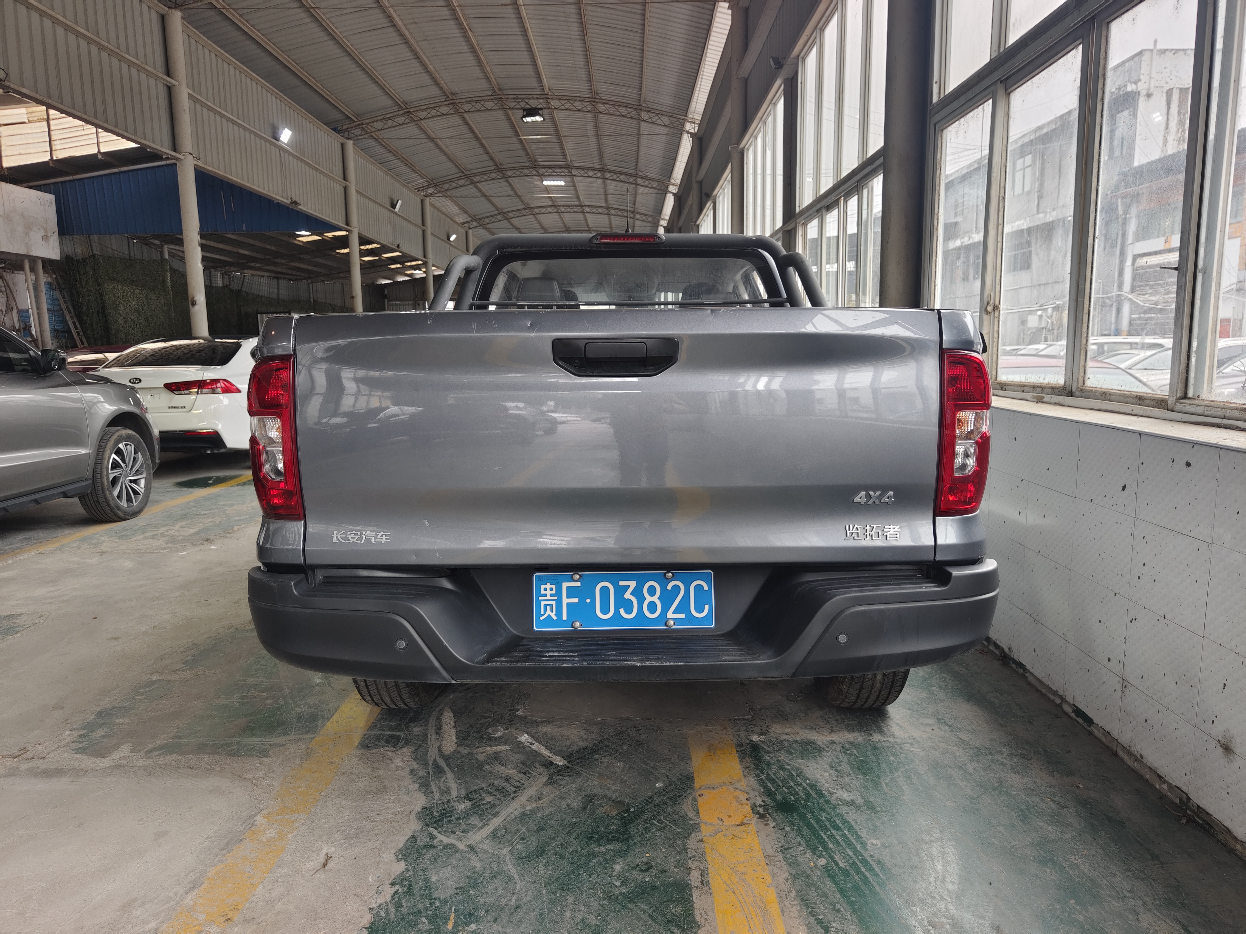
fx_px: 828
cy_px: 467
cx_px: 623
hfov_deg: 73.9
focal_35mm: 23
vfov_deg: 58.9
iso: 137
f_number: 1.75
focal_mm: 8.67
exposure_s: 1/100
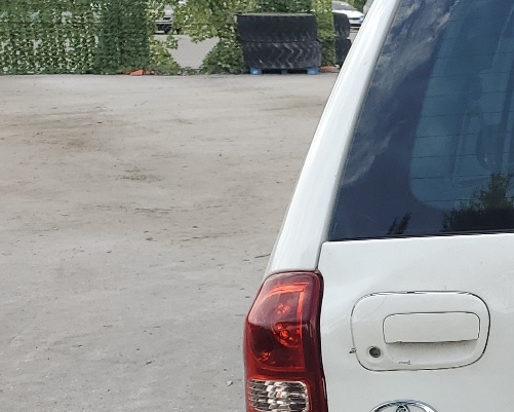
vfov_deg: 18.8
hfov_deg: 19.9
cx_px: 799
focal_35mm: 81
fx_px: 1232
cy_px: 304
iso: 50
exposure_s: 1/1250
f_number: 1.5
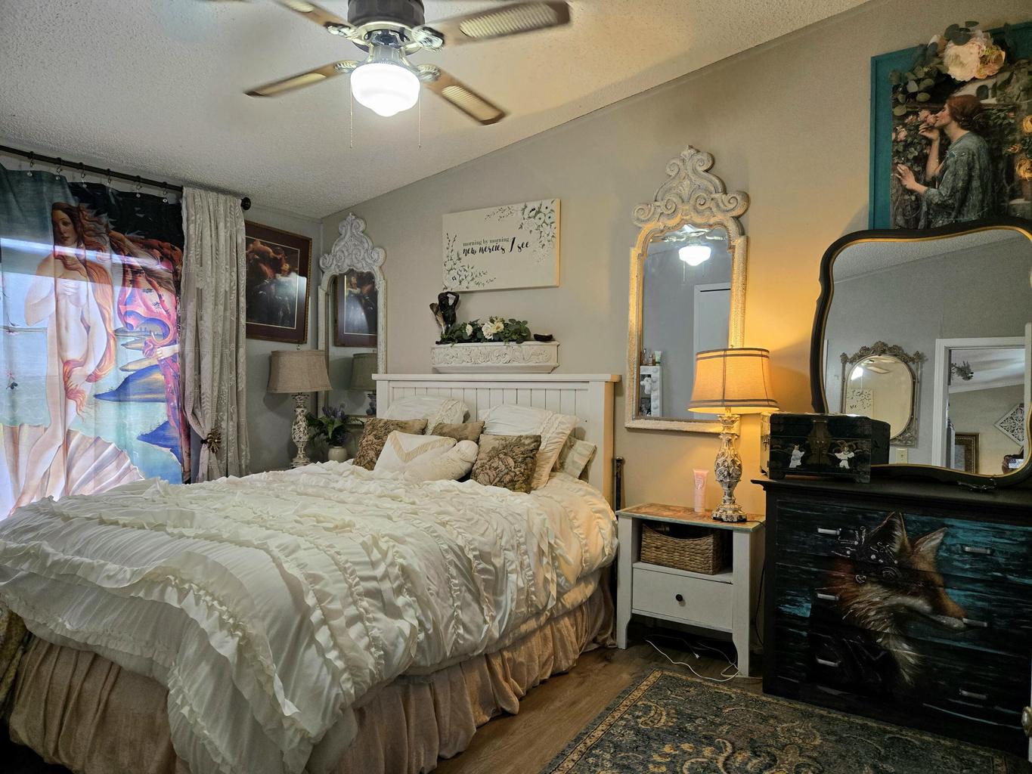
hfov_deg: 73.9
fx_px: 686
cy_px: 387
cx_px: 516
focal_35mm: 23
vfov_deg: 58.9
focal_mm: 5.4
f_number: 1.8
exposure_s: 1/120
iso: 200
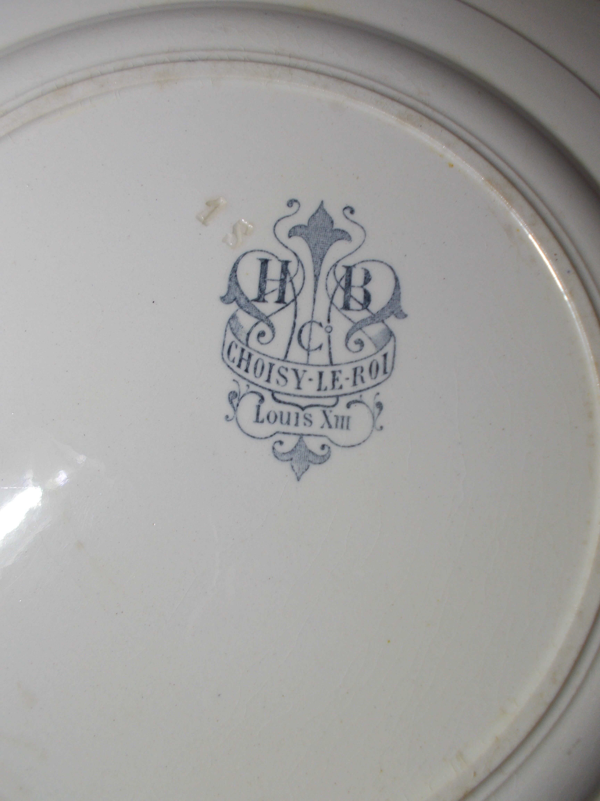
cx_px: 300
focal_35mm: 30
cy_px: 400
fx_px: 693
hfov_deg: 46.8
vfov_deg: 60.0
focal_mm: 5.3
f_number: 3.4
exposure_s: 1/50
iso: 80
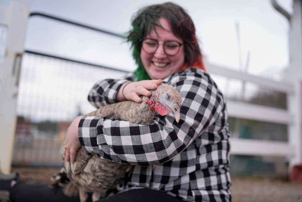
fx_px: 294
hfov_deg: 54.4
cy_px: 101
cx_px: 151
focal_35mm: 35
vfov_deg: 37.9
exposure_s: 1/4000
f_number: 1.8
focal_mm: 35
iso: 400
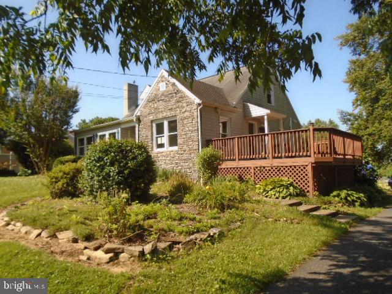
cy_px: 147
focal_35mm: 26
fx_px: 294
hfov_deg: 67.3
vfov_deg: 53.1
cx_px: 196
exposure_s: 1/500
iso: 100
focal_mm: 4.6
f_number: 3.2
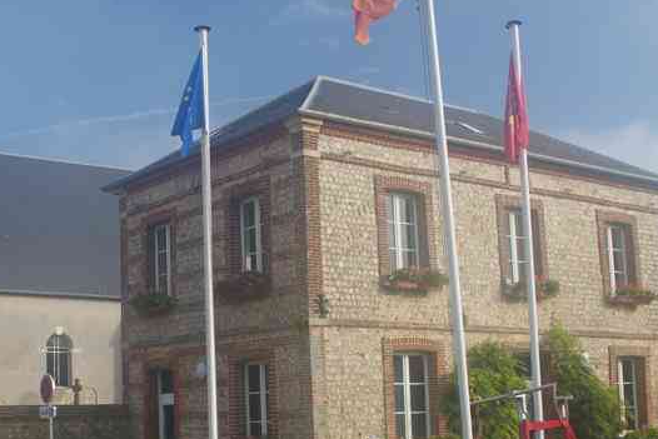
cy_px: 291
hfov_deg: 34.8
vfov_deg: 23.7
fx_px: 1042
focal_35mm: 57
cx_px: 233
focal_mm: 20
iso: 200
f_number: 11
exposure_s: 1/60
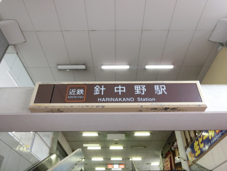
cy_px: 86
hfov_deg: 61.7
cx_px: 114
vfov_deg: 48.2
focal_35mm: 29
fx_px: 190
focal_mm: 5.2
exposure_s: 1/60
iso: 400
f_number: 3.7
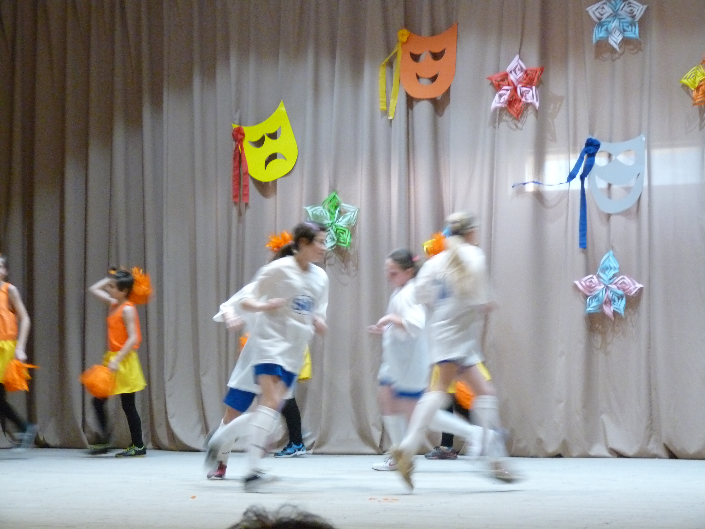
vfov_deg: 14.6
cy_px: 264
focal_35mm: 101
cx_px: 352
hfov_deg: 19.4
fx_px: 2057
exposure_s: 1/25
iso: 800
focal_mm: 18
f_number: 3.6
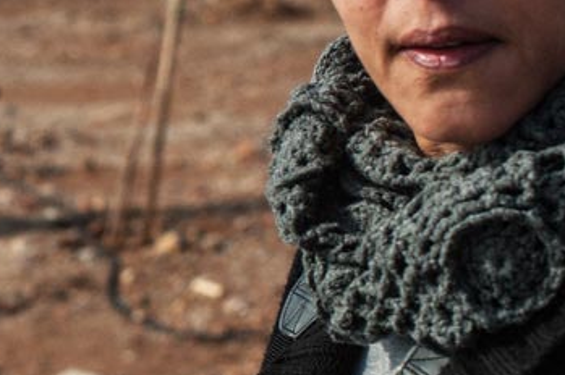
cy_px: 74
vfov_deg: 8.0
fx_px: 2697
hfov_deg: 11.6
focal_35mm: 172
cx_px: -194
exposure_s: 1/1500
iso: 250
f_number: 5.6
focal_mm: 50
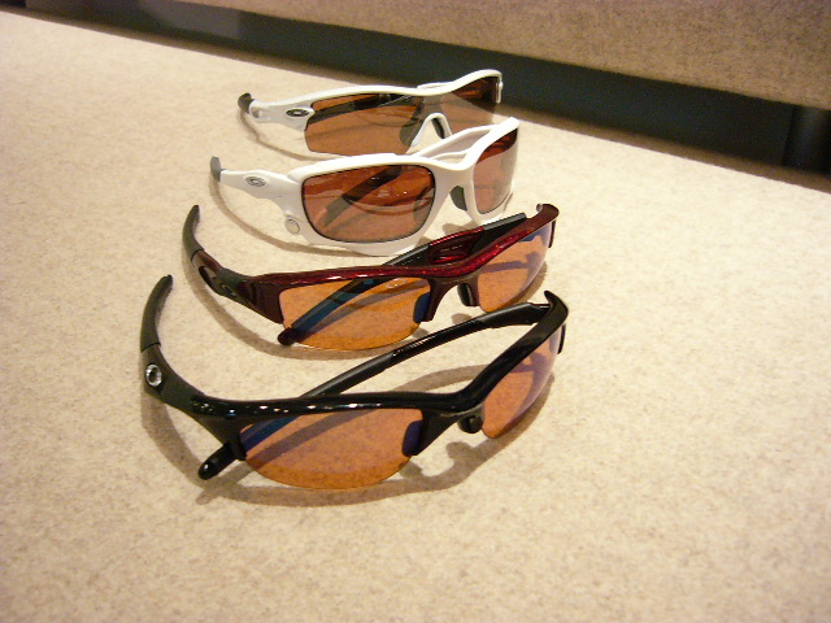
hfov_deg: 52.6
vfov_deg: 40.7
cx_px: 416
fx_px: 840
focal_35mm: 35
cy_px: 312
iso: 200
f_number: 2.8
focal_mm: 5.8
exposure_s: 1/25
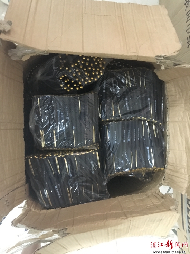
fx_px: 212
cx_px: 95
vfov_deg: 61.7
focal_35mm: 29
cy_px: 127
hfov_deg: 48.2
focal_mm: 4.15
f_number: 2.2
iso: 320
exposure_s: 1/17
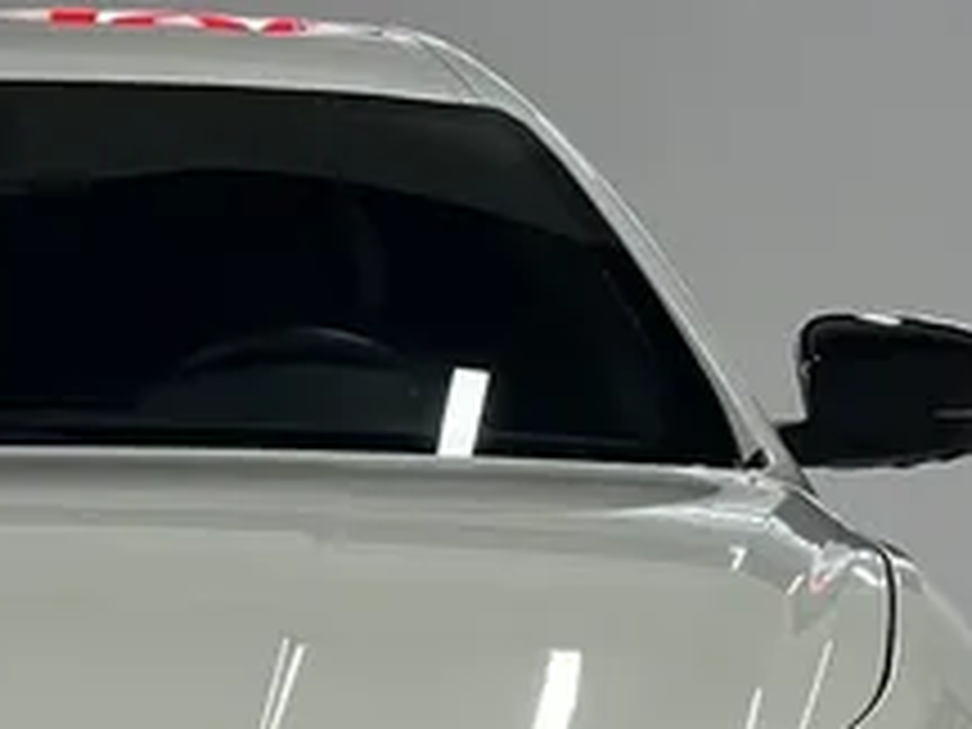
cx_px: -63
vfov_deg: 6.5
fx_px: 6402
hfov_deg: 8.6
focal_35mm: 228
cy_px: 900
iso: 200
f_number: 2.8
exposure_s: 1/50
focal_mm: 9
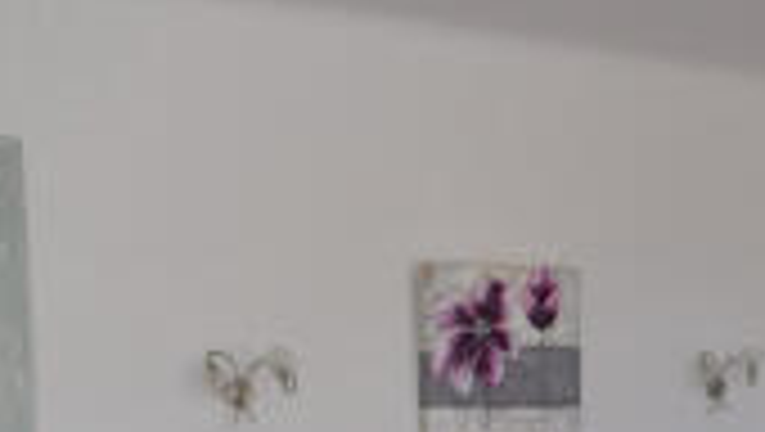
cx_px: 734
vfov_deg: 14.8
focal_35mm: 79
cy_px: 524
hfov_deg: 25.7
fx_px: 1604
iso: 320
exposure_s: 1/125
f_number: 5.6
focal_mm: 18
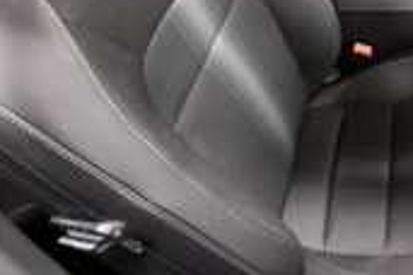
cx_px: 399
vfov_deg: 29.2
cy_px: -18
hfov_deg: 41.3
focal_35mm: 42
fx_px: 482
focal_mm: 12
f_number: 4.5
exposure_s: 1/60
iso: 4500
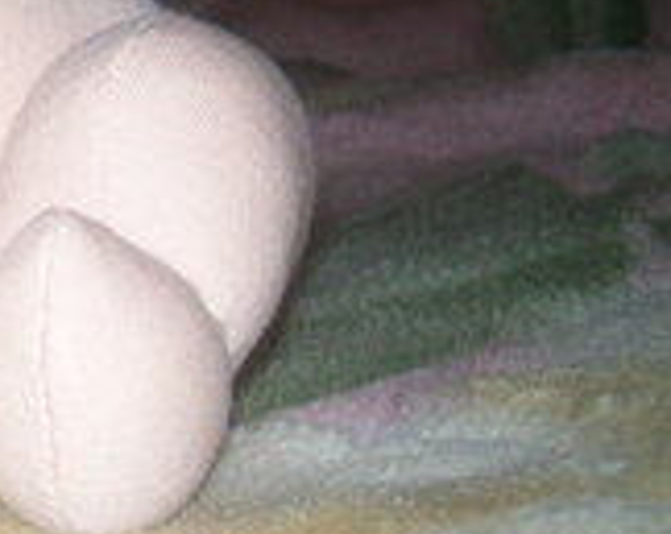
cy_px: 159
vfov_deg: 13.6
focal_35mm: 113
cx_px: -464
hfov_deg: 15.2
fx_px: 2240
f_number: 2.7
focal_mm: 6.1
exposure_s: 1/60
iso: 64
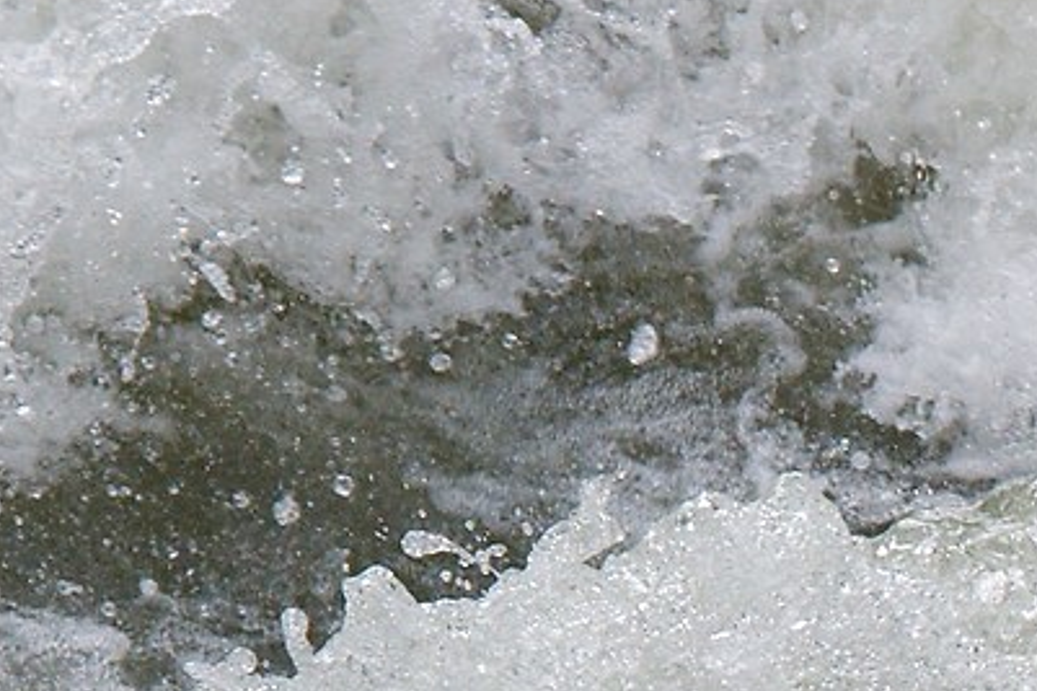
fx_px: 18082
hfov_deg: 3.2
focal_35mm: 628
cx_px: 2539
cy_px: 1871
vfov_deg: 2.2
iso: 2000
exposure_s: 1/800
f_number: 7.1
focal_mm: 105
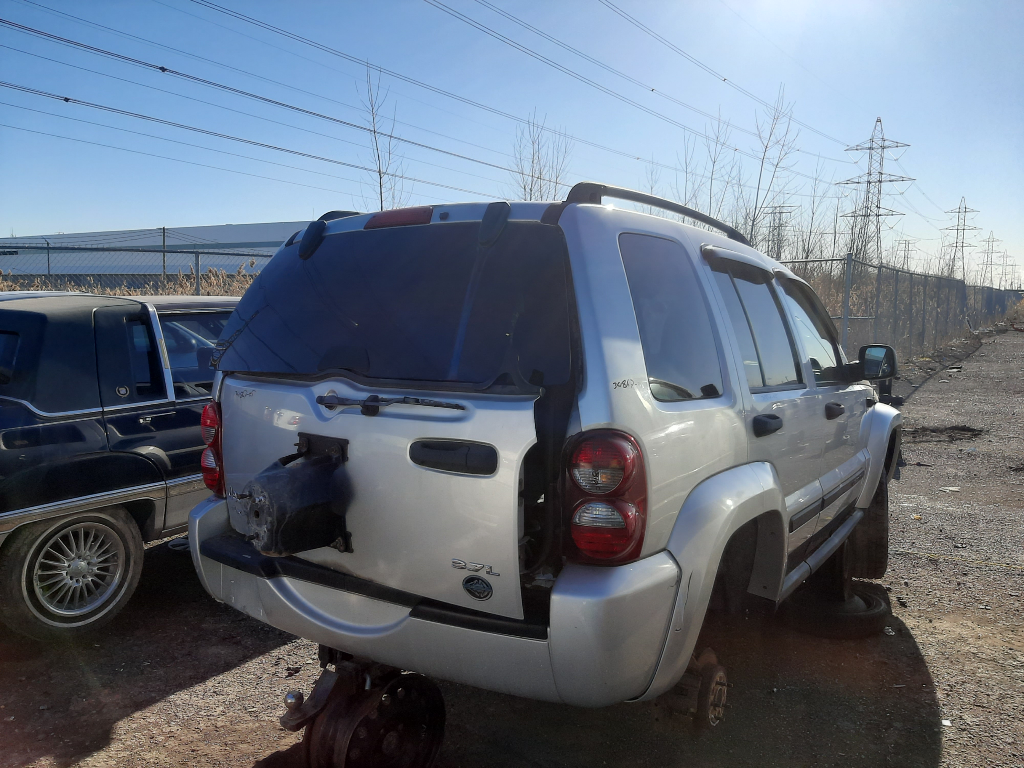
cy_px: 384
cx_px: 512
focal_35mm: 26
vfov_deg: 53.1
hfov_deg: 67.3
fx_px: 769
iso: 40
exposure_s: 1/3311
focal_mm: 3.92
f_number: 1.7
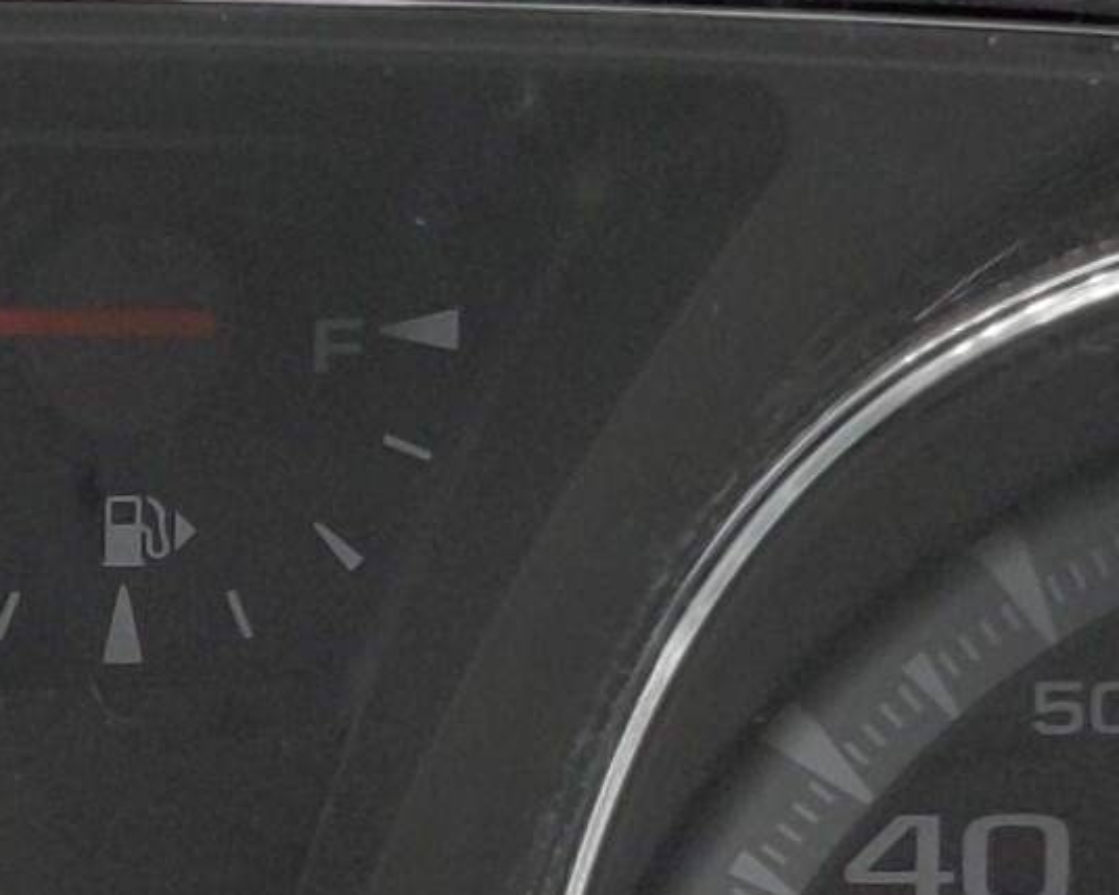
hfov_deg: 10.2
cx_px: -487
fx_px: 6094
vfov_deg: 8.3
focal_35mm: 184
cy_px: 1075
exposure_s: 1/133
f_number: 1.73
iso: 55
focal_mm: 4.38
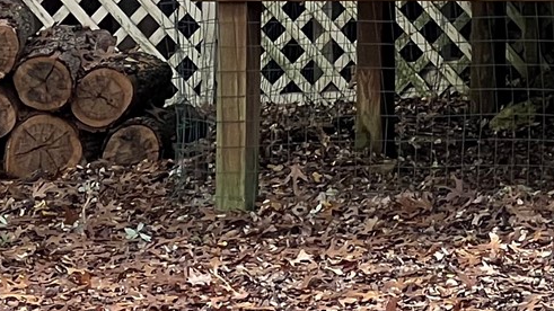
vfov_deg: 3.4
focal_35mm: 350
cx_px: 913
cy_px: -480
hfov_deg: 6.1
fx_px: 5141
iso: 80
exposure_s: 1/99
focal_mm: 9
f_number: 2.8
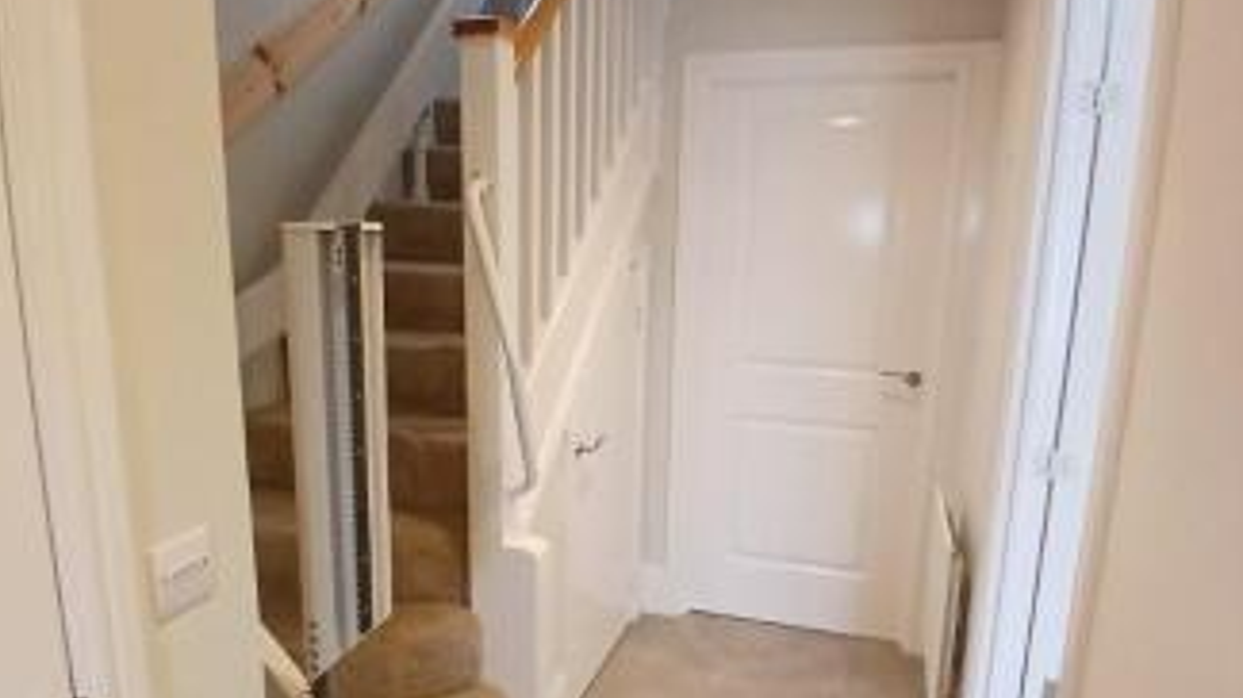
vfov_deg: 45.8
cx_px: 618
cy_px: 408
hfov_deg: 74.1
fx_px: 824
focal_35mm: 25
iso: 160
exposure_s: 1/33.3
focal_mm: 1.4
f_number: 2.2
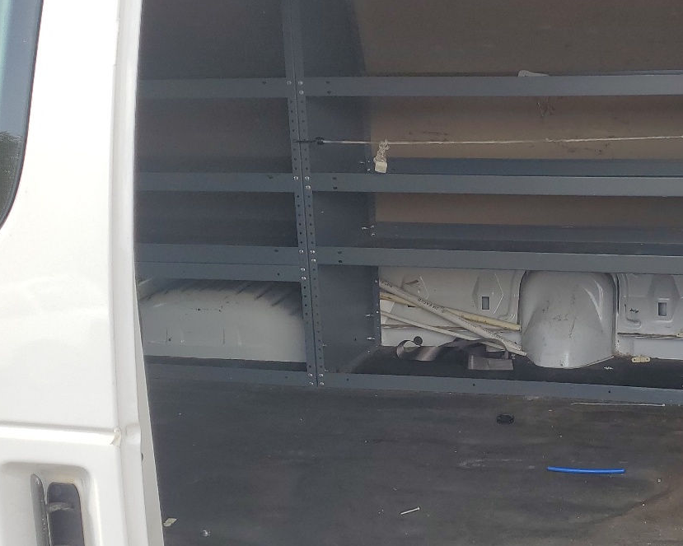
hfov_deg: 35.8
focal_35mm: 49
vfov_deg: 30.8
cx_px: 615
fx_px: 990
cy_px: 281
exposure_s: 1/833
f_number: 1.5
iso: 50
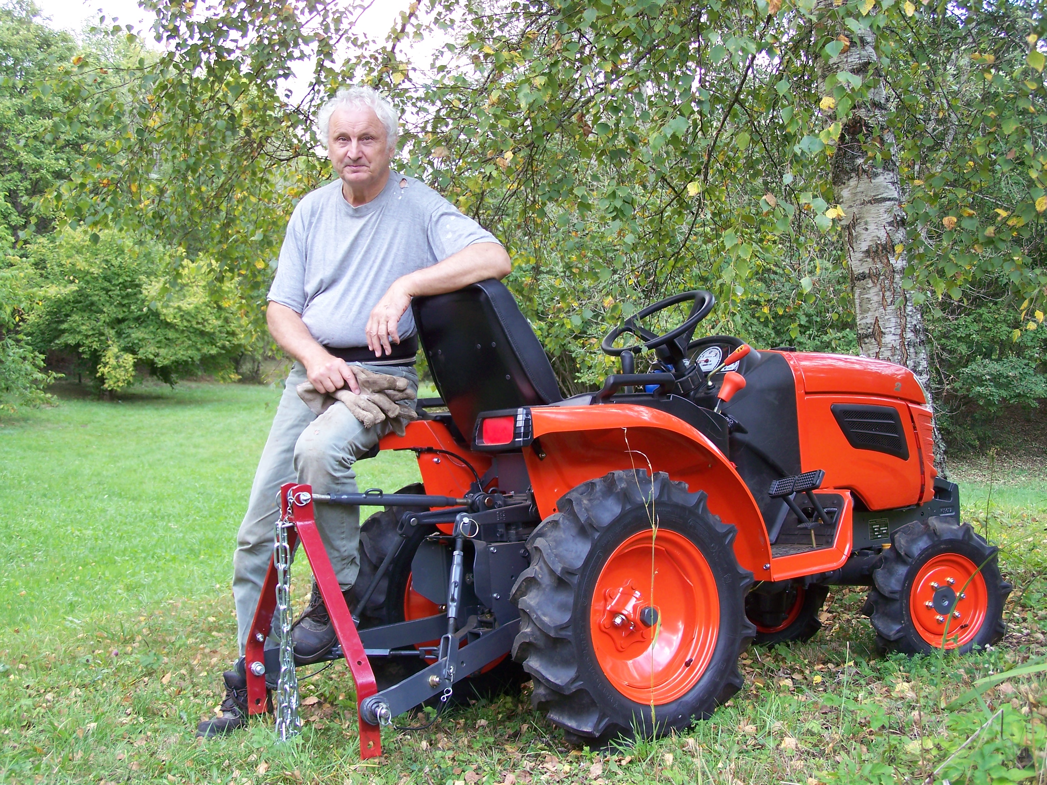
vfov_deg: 28.6
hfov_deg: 37.5
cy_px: 392
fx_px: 1543
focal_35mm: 51
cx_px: 524
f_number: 3
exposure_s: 1/50
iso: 64
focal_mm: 8.5
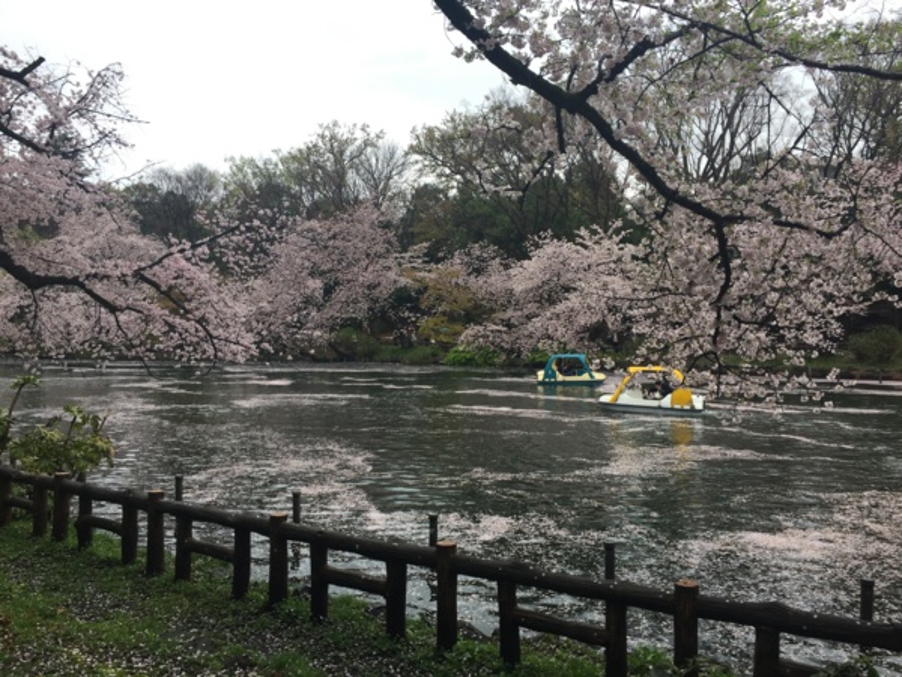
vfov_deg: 48.2
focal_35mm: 29
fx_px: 756
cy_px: 338
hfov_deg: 61.7
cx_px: 451
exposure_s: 1/356
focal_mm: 4.15
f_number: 2.2
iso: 32
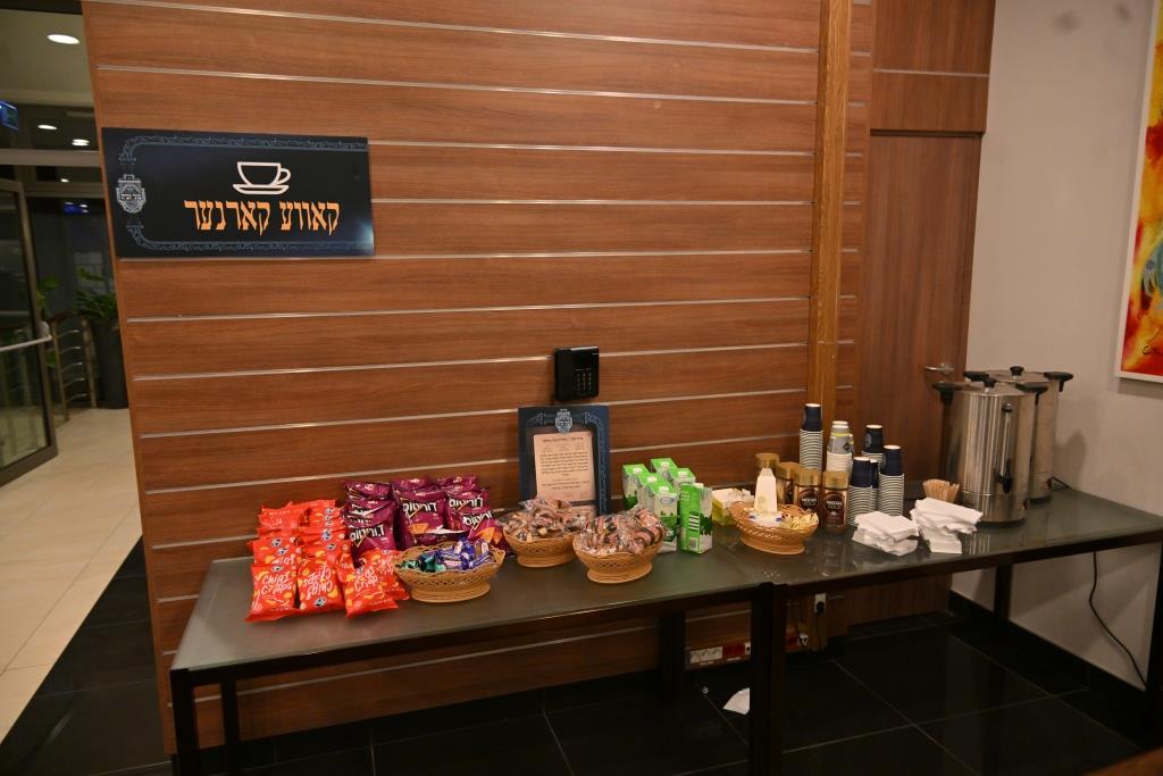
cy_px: 388
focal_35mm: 24
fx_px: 775
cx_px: 582
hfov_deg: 73.7
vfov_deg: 53.1
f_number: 4
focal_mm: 24
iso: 1000
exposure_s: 1/125
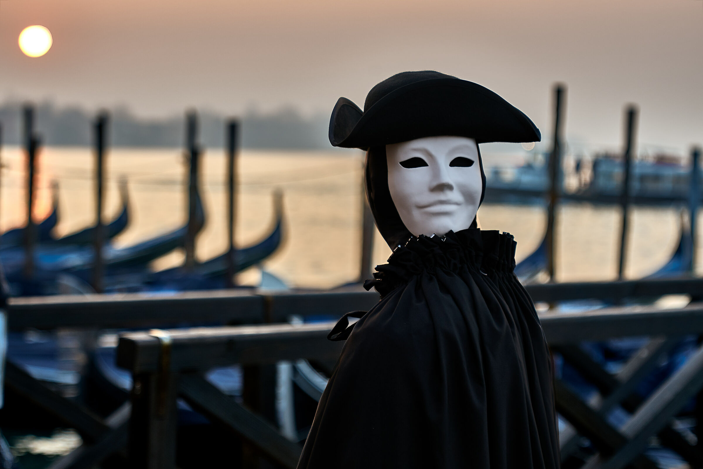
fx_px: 1933
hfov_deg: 20.6
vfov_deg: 13.8
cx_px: 352
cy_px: 234
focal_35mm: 99
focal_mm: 66
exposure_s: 1/200
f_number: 2.8
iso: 100
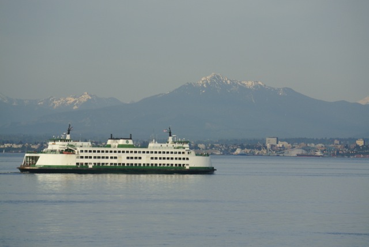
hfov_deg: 9.9
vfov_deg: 6.6
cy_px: 124
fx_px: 2134
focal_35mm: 208
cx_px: 184
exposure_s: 1/320
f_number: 4.8
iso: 100
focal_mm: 77.1
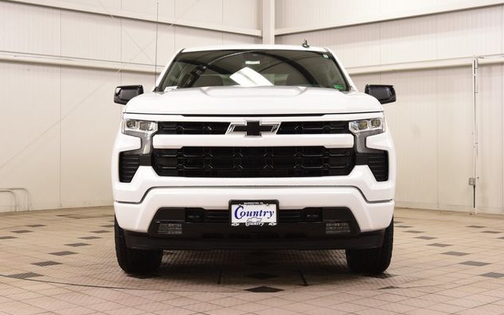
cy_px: 147
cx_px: 255
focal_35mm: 56
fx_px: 769
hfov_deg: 36.3
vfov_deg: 23.1
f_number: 8
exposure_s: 1/60
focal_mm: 36
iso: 1250
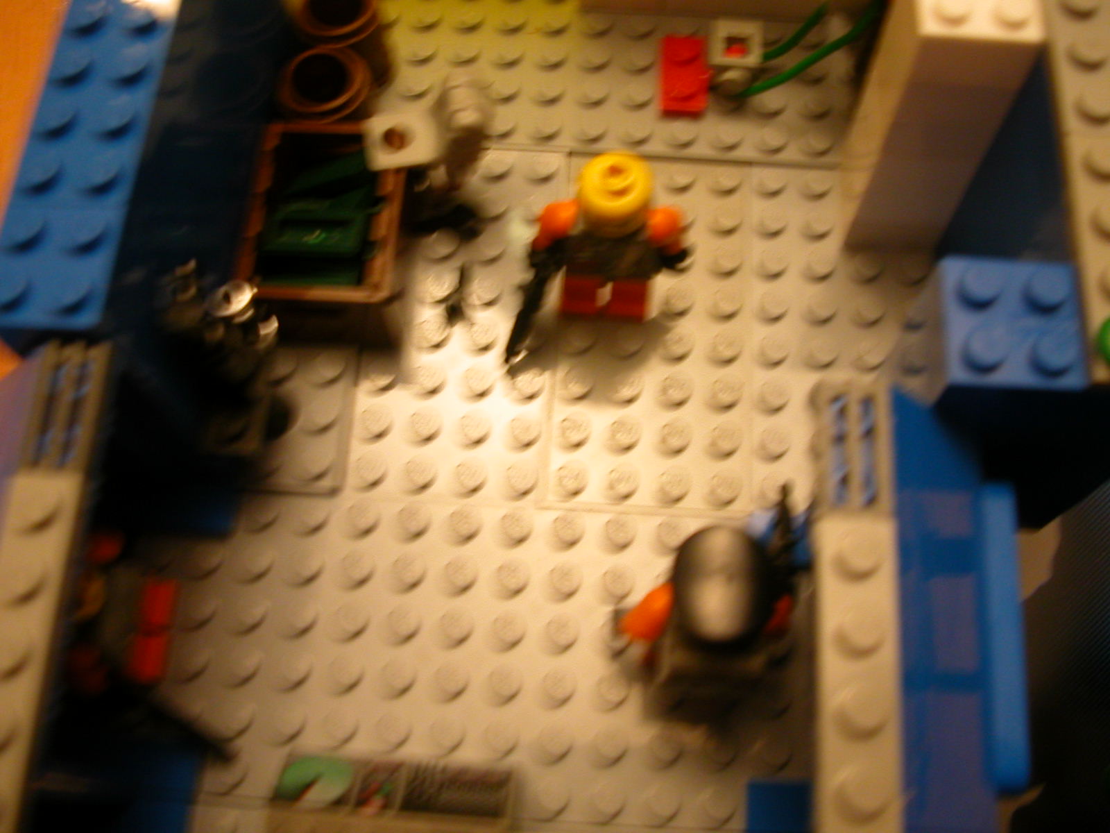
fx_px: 1186
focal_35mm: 37
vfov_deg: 38.7
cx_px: 555
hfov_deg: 50.1
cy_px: 416
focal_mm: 5.6
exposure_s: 1/8.6
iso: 100
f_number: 2.7
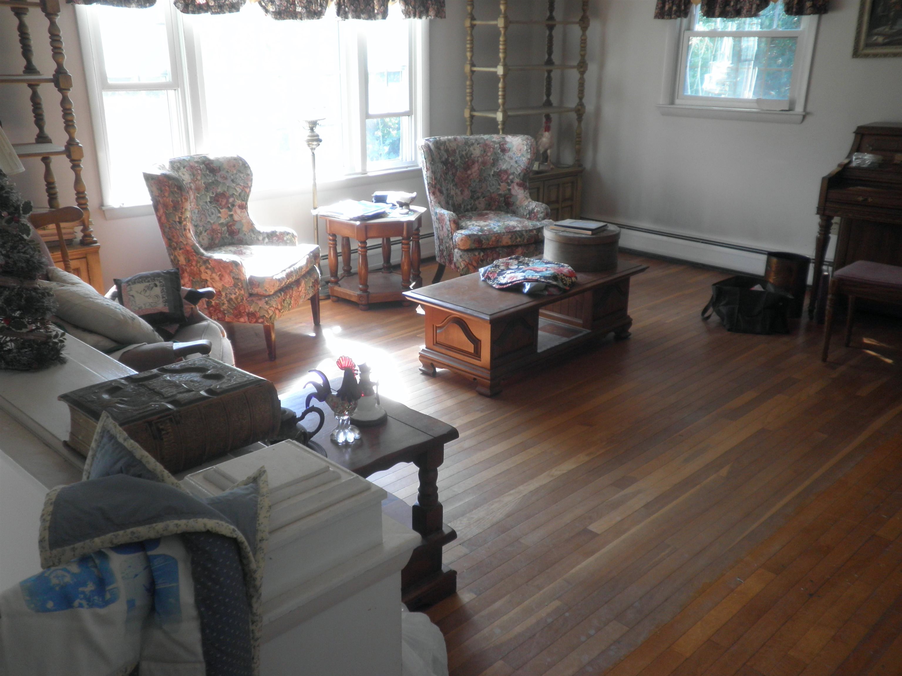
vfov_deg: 45.4
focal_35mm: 31
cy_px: 338
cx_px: 451
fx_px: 808
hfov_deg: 58.4
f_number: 2.8
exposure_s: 1/40
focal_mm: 5.5
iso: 80
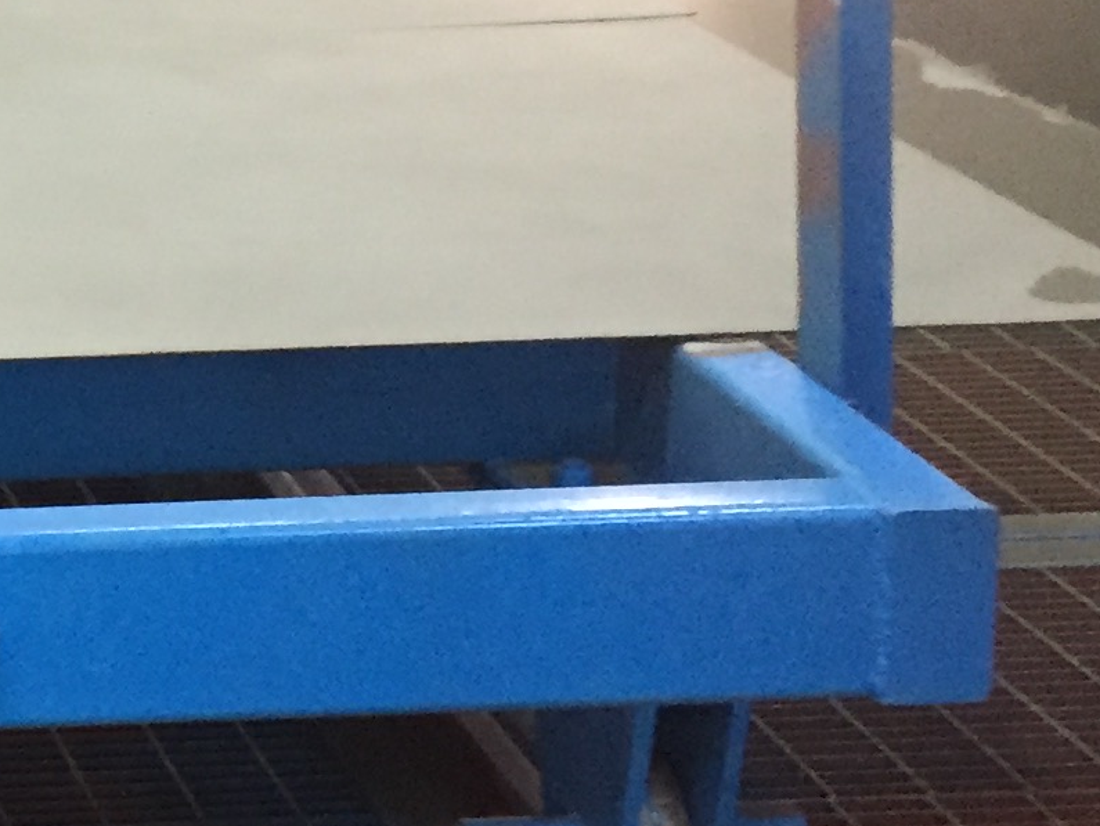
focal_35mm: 119
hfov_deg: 14.9
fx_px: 3783
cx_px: -735
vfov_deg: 12.4
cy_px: 61
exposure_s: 1/33
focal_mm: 4.15
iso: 320
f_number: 2.2
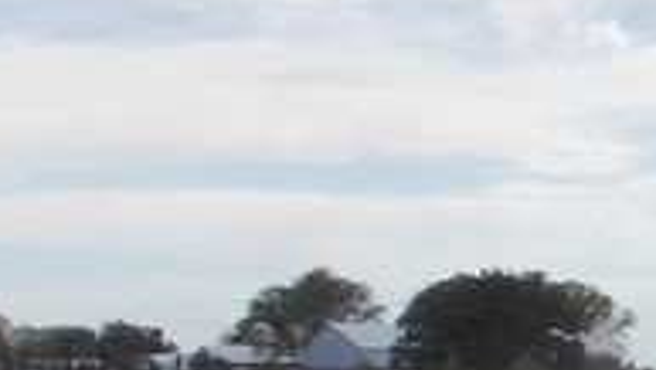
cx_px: 1152
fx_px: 2107
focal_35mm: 121
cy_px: 506
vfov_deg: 9.8
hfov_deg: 15.4
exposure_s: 1/400
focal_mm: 4
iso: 80
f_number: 5.4
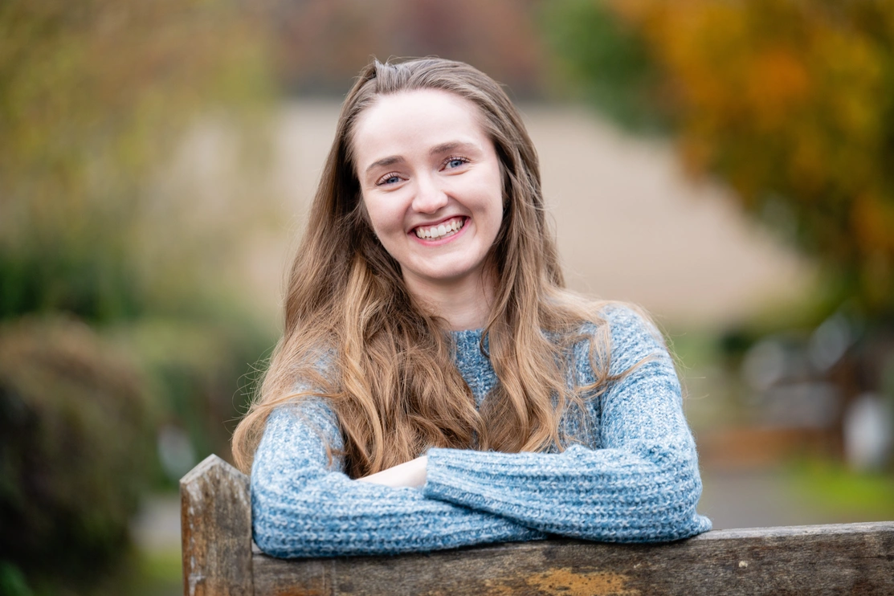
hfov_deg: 12.8
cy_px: 298
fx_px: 3973
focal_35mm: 160
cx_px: 447
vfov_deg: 8.6
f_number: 2.8
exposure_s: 1/320
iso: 250
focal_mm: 160
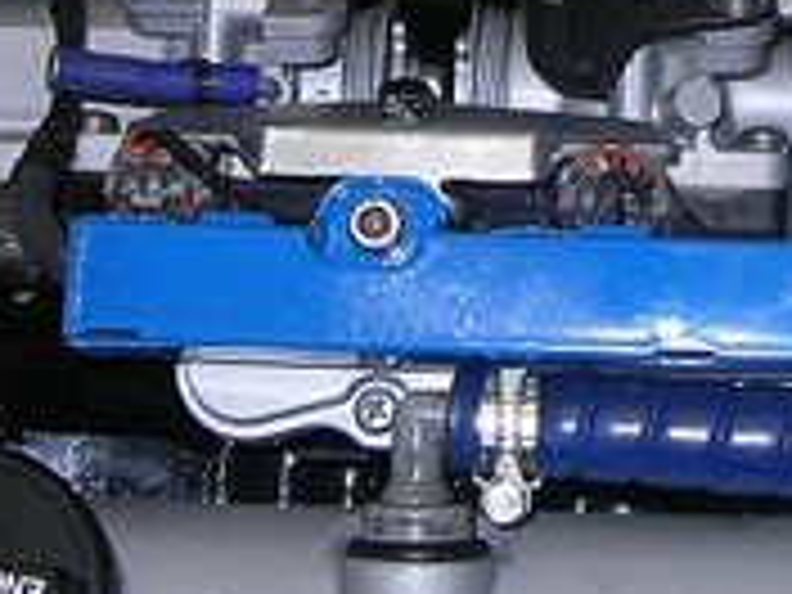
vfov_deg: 11.2
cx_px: 742
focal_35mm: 131
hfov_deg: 14.9
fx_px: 2997
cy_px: -65
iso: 50
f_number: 2.7
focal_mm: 6
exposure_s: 1/60.1
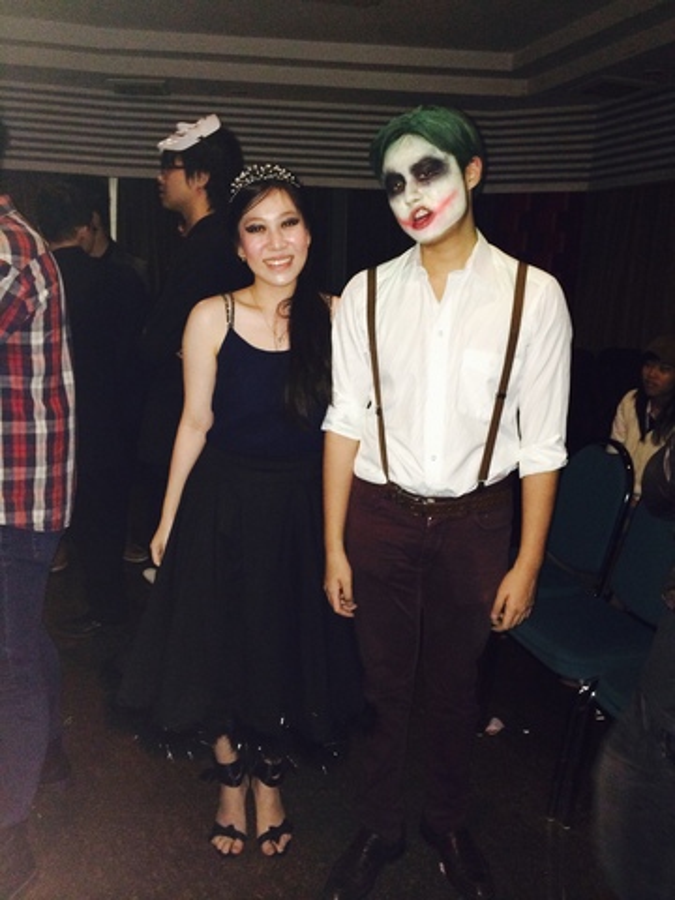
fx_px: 780
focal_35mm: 30
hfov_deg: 46.8
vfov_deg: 60.0
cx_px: 338
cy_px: 450
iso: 320
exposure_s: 1/16
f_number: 2.2
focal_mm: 4.12
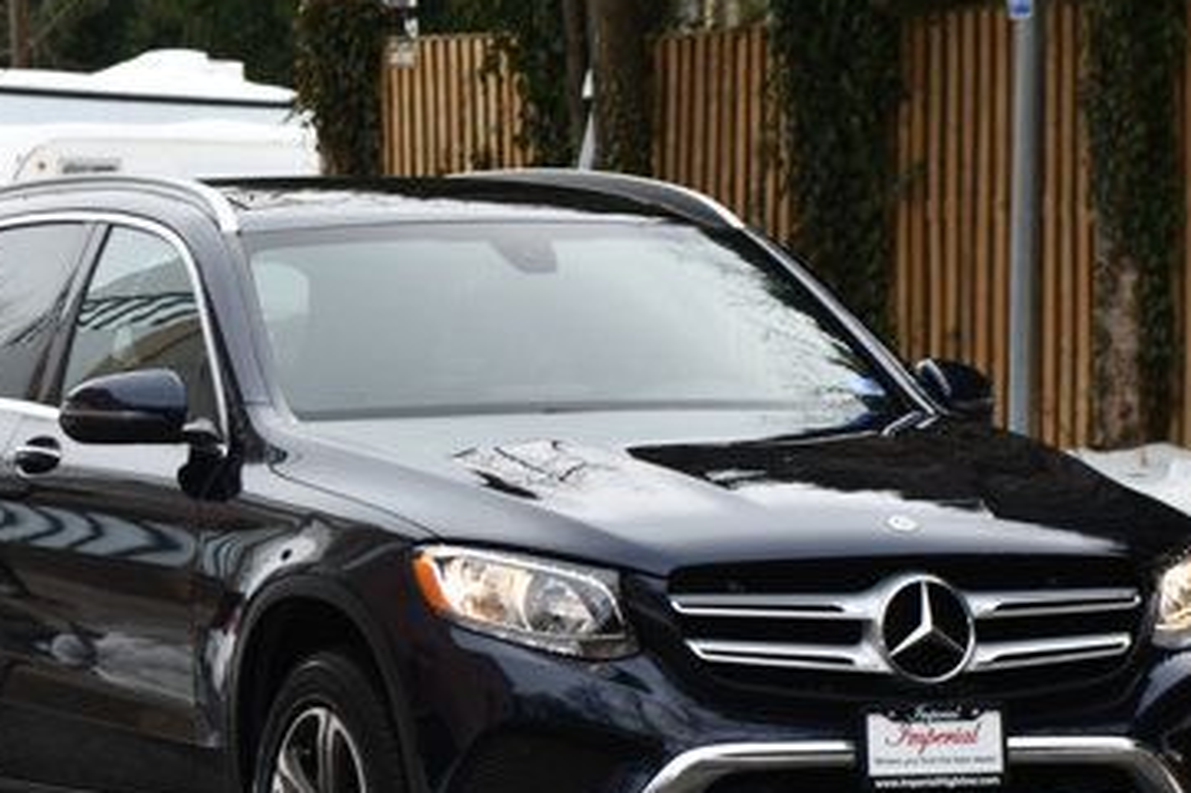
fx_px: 10185
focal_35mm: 308
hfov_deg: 6.7
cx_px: 503
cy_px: 403
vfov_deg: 4.5
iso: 200
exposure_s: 1/250
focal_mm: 116
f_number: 6.3
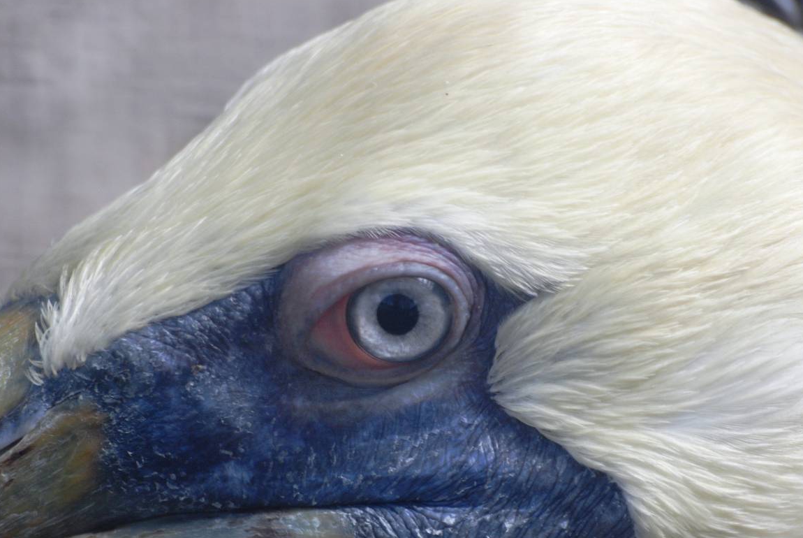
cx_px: 399
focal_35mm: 626
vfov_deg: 2.2
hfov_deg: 3.3
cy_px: 355
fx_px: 13981
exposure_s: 1/250
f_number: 5.6
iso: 400
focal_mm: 300
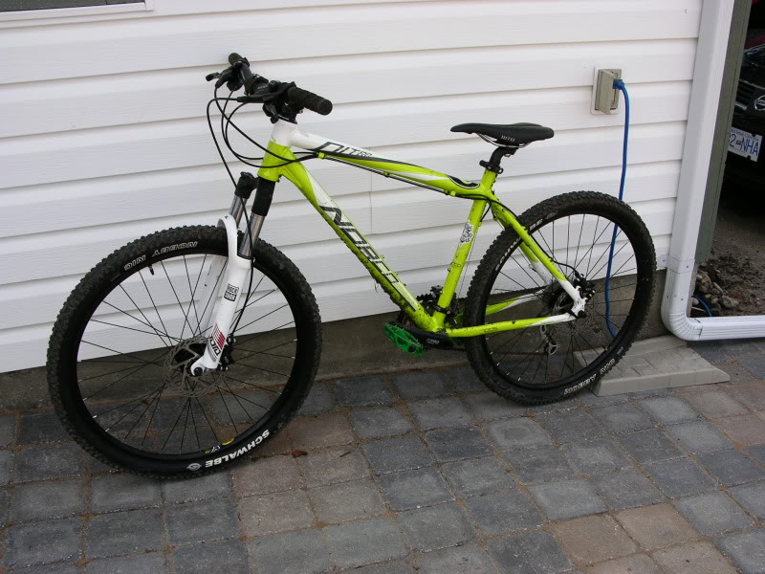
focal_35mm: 35
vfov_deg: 40.7
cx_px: 382
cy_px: 287
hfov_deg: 52.6
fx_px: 773
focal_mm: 8.9
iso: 100
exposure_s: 1/236
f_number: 6.3
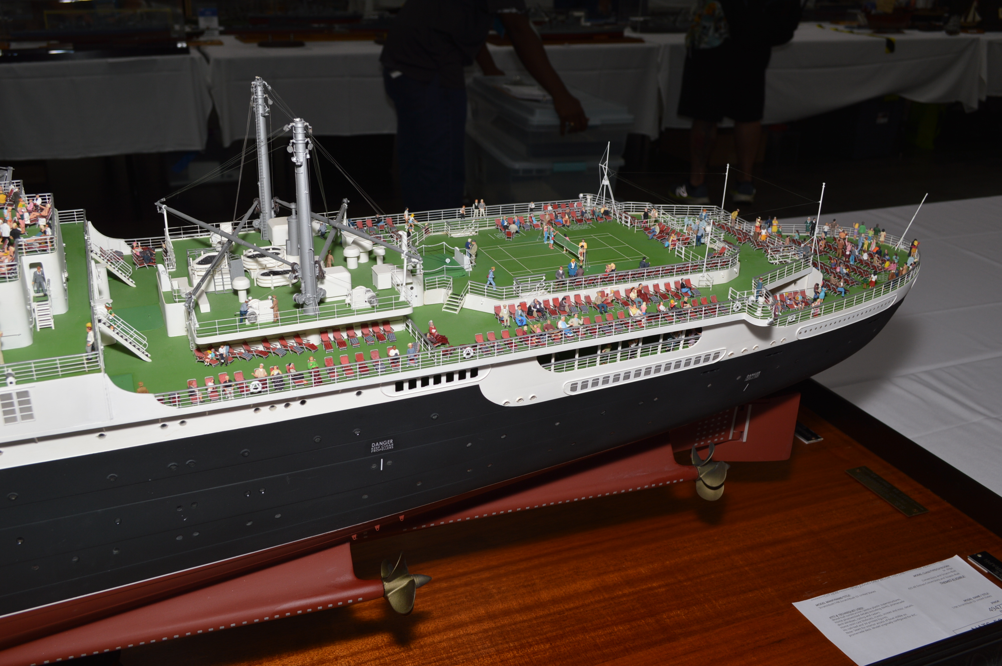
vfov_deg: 36.8
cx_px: 501
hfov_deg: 53.2
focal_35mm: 36
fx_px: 1001
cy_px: 333
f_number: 8
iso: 100
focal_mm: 24
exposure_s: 1/60
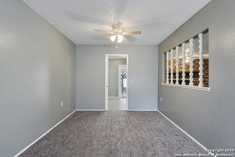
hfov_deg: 96.7
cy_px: 78
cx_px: 118
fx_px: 104
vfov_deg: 73.8
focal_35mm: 16
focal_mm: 16
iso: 1400
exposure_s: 1/15
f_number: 8
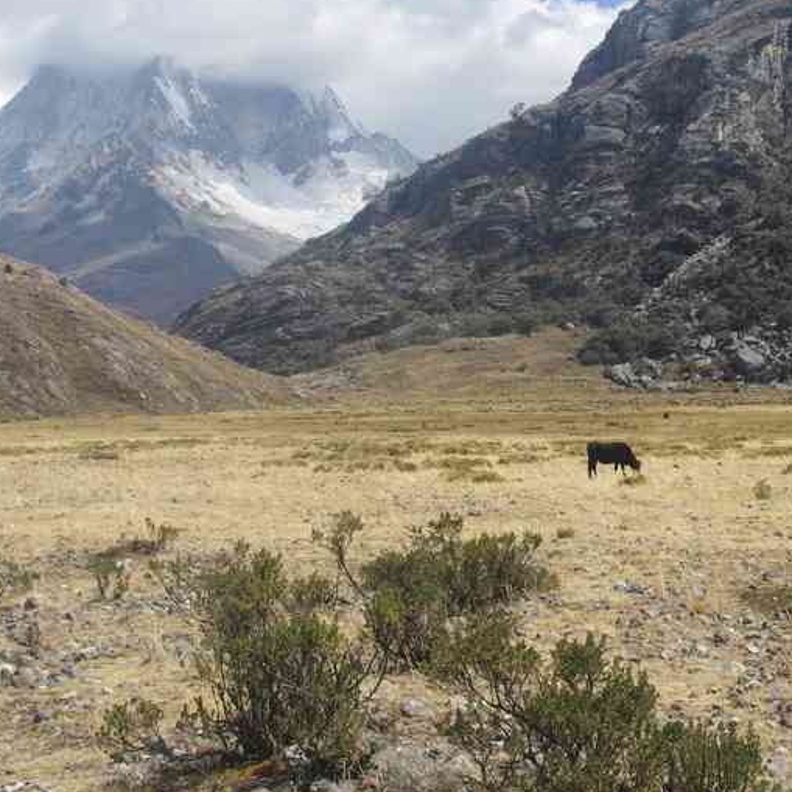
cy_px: 283
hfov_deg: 28.4
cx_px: 542
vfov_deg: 28.5
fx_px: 1553
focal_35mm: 60
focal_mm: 24
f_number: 11
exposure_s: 1/125
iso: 200
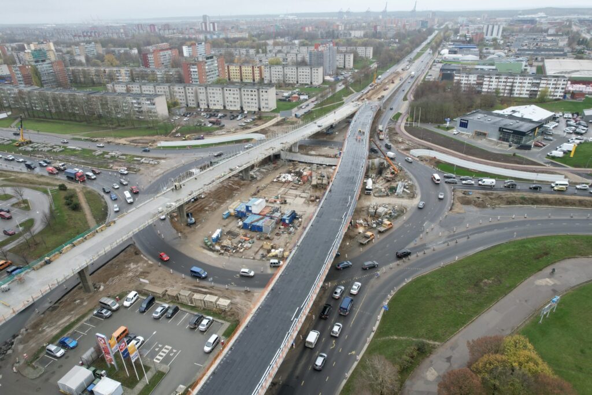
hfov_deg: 78.6
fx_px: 362
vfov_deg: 57.2
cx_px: 296
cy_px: 198
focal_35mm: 22
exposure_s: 1/100
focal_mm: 8.38
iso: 130
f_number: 2.8
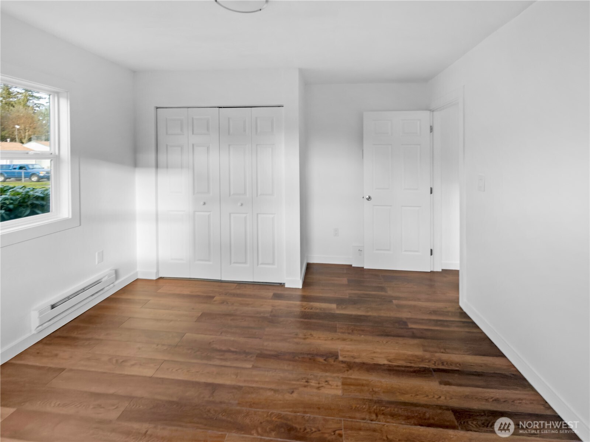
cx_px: 295
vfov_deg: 85.7
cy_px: 221
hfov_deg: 102.1
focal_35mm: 14
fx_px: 239
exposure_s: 1/45
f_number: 2.2
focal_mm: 2.22
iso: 50
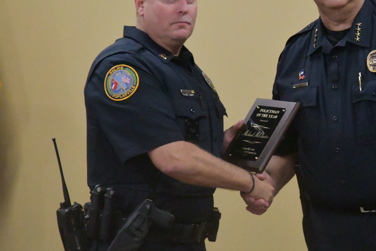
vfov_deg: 8.1
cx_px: 269
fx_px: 1775
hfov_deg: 12.1
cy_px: 74
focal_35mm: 170
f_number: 5.6
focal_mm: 70
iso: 16000
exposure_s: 1/320
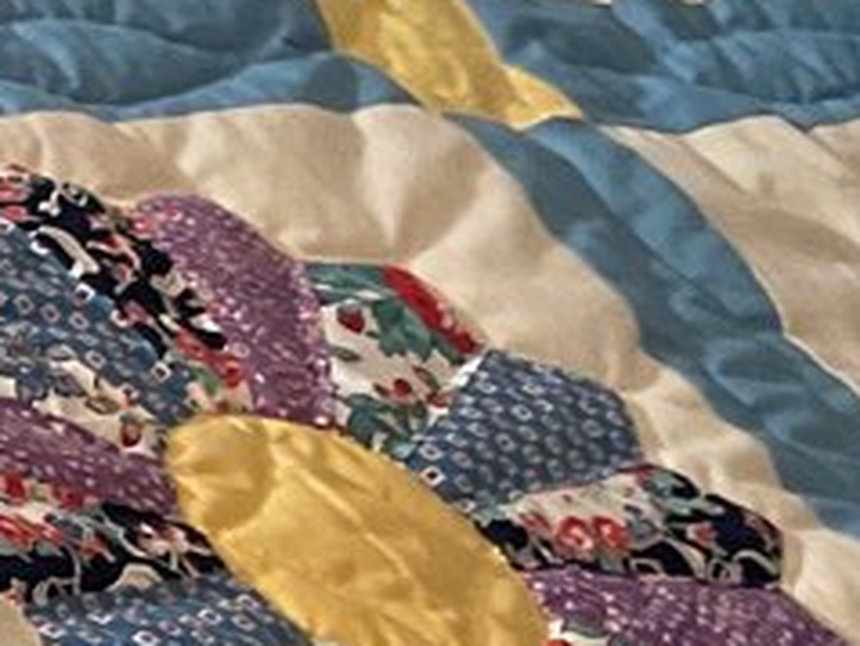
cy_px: 1131
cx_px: -1021
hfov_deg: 9.8
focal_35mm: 184
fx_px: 4576
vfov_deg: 7.8
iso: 125
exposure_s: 1/60
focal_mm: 3
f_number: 1.8
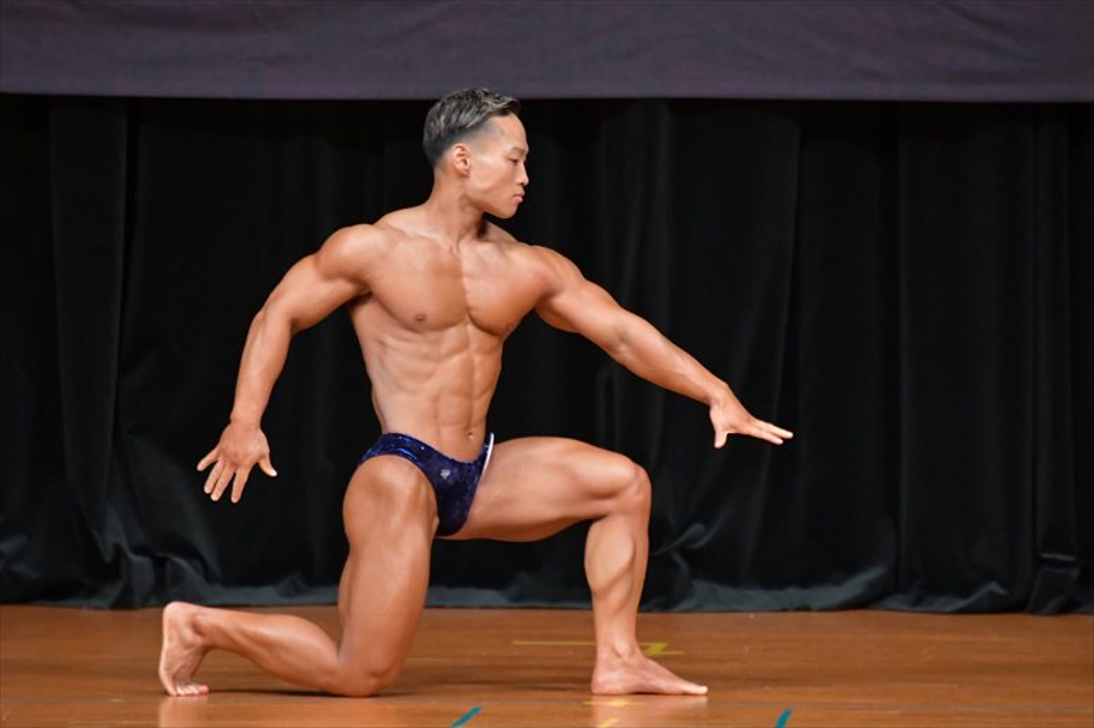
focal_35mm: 450
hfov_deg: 4.6
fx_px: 13669
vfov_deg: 3.1
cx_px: 547
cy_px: 364
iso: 5000
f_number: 5.6
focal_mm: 300
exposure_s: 1/400
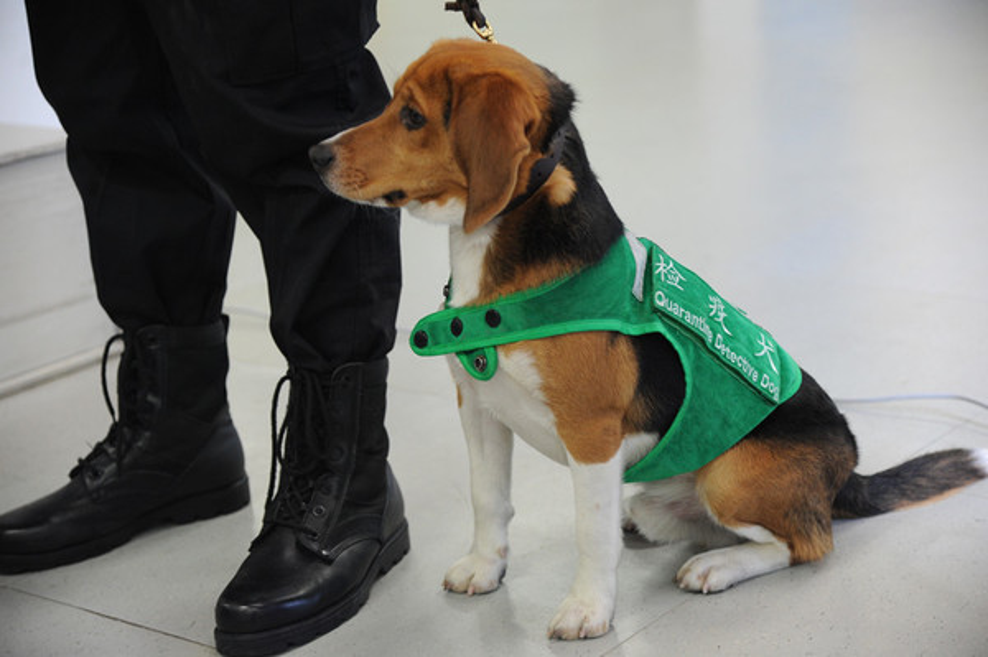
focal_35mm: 70
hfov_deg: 28.9
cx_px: 494
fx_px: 1919
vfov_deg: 19.4
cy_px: 328
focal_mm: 70
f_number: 4
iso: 1600
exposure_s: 1/40
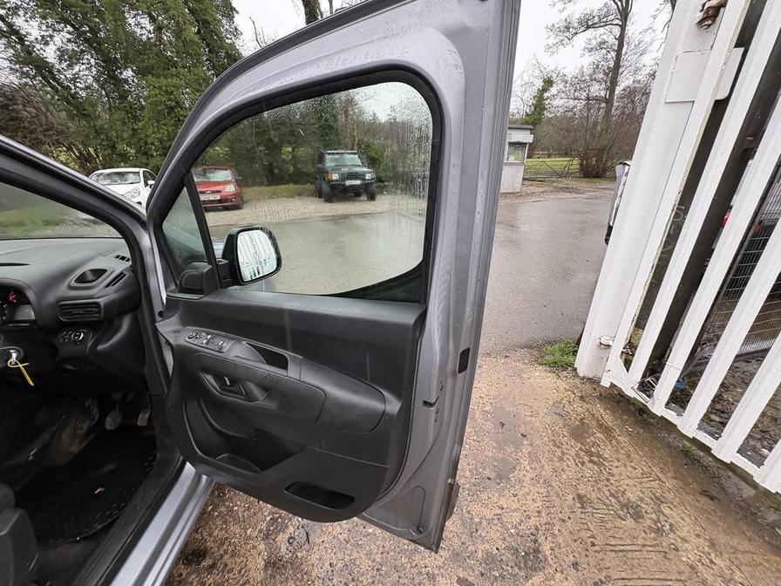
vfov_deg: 85.7
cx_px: 390
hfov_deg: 102.1
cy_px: 293
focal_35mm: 14
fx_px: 316
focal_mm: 2.22
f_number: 2.2
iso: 160
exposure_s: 1/99
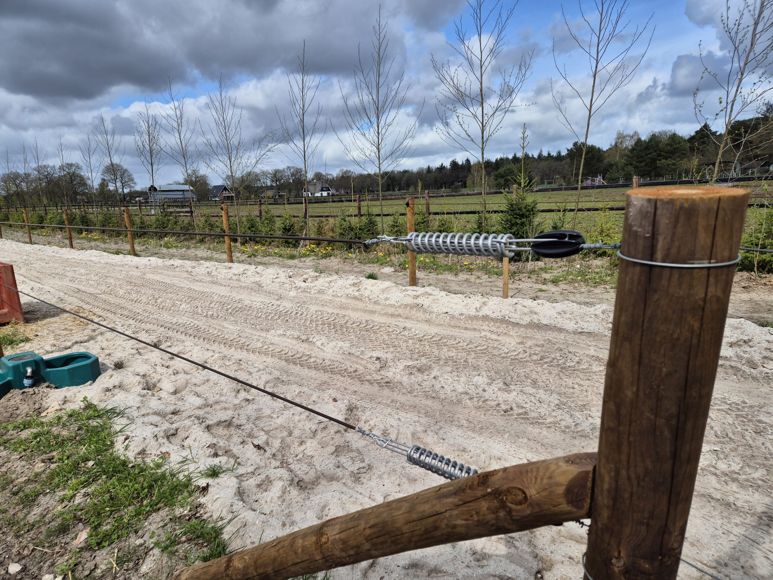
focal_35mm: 23
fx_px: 514
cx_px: 386
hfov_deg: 73.9
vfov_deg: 58.9
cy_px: 290
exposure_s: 1/1756
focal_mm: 5.4
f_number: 1.8
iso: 25
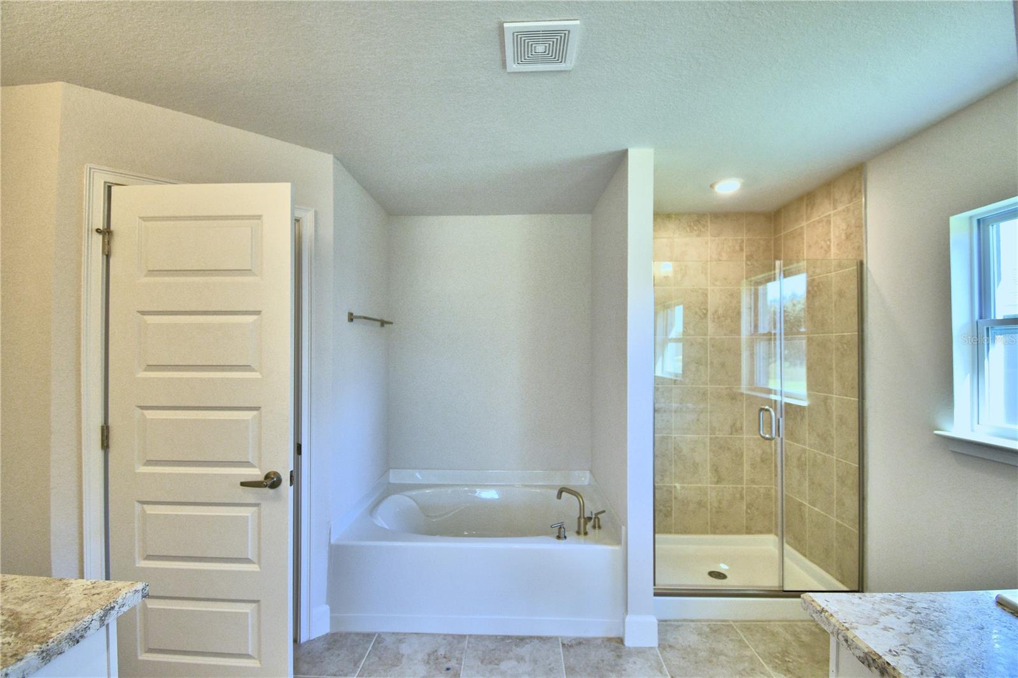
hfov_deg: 100.4
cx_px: 509
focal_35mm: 15
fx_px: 424
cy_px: 339
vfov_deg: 77.3
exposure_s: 1/100
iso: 400
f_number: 4.5
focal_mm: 10
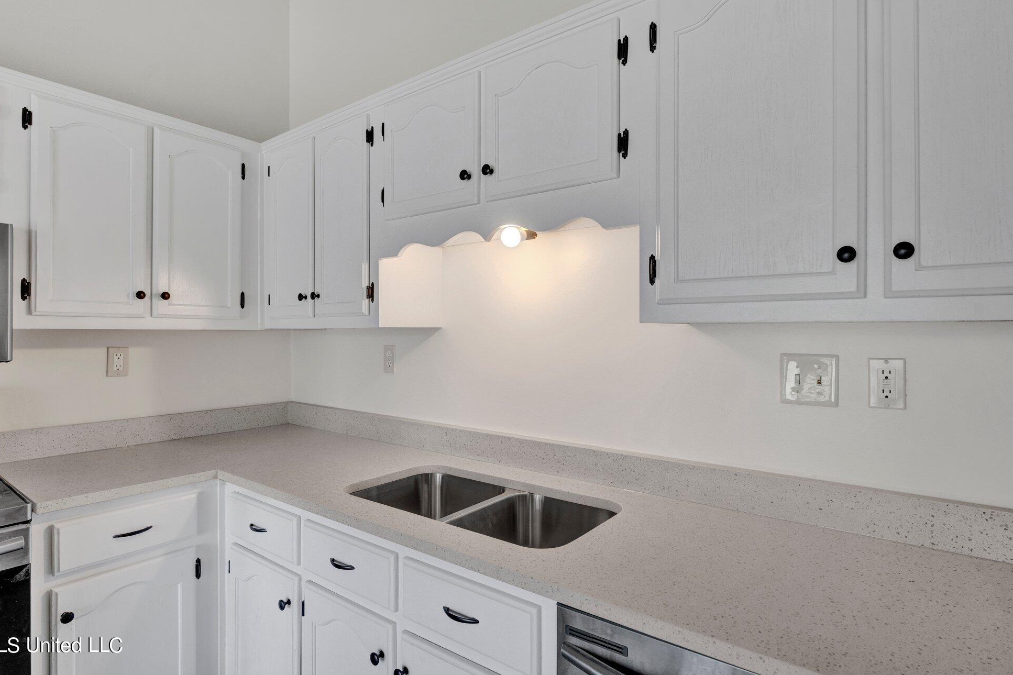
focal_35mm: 19
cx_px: 513
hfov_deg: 87.7
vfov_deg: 65.2
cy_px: 320
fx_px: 527
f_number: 8
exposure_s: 1/80
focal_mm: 17.7
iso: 1000
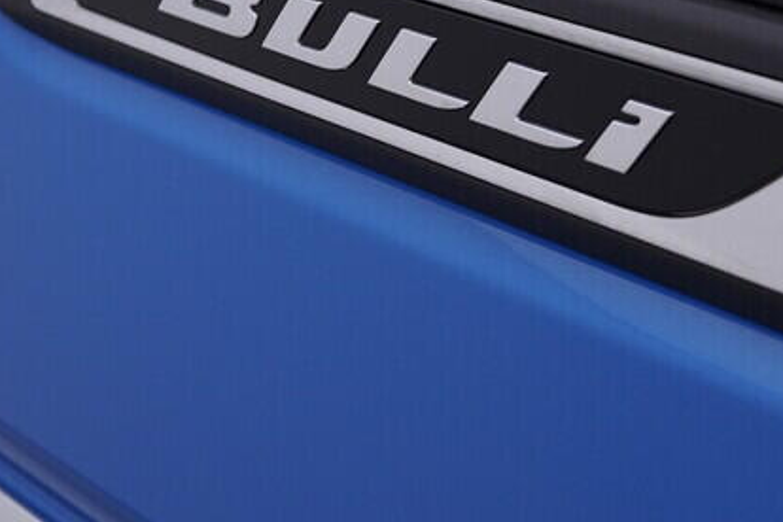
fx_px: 1936
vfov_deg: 15.2
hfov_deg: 22.9
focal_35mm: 89
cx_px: 407
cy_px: 94
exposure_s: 1/100
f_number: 4.5
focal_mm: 24
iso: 125
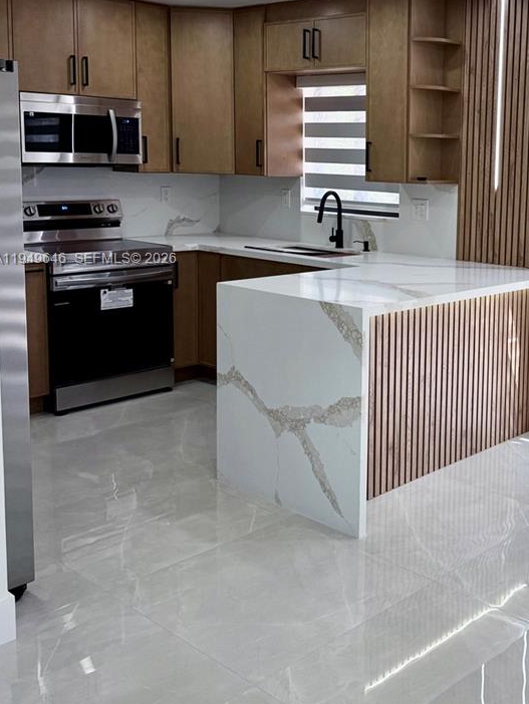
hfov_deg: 33.8
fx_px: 835
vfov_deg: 45.3
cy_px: 260
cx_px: 443
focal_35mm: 41
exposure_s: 1/240
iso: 100
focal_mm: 6.76
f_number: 1.78
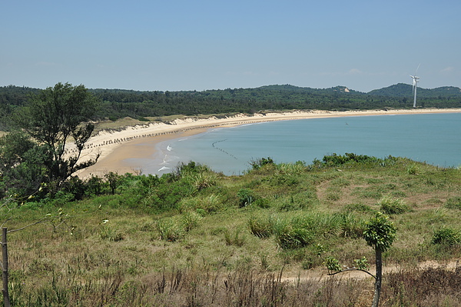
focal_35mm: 42
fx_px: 537
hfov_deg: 46.4
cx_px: 230
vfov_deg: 31.8
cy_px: 154
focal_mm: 28
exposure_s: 1/500
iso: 200
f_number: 8
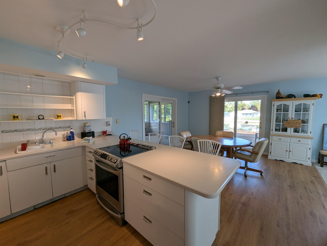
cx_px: 164
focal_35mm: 13
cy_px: 123
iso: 87
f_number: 2.2
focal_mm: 1.95
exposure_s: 1/205
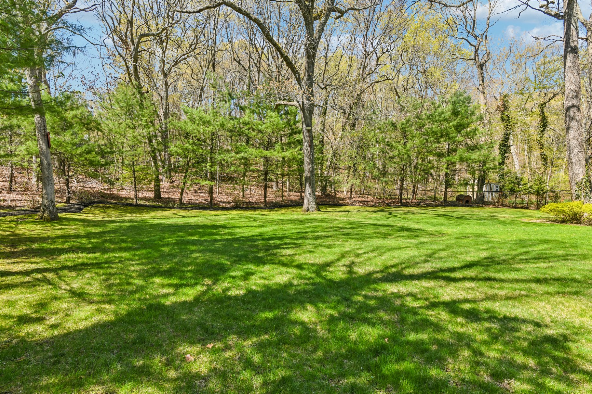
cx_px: 273
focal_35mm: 18
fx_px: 296
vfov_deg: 67.3
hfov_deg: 89.8
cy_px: 210
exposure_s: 1/80
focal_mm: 16
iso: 160
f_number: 9
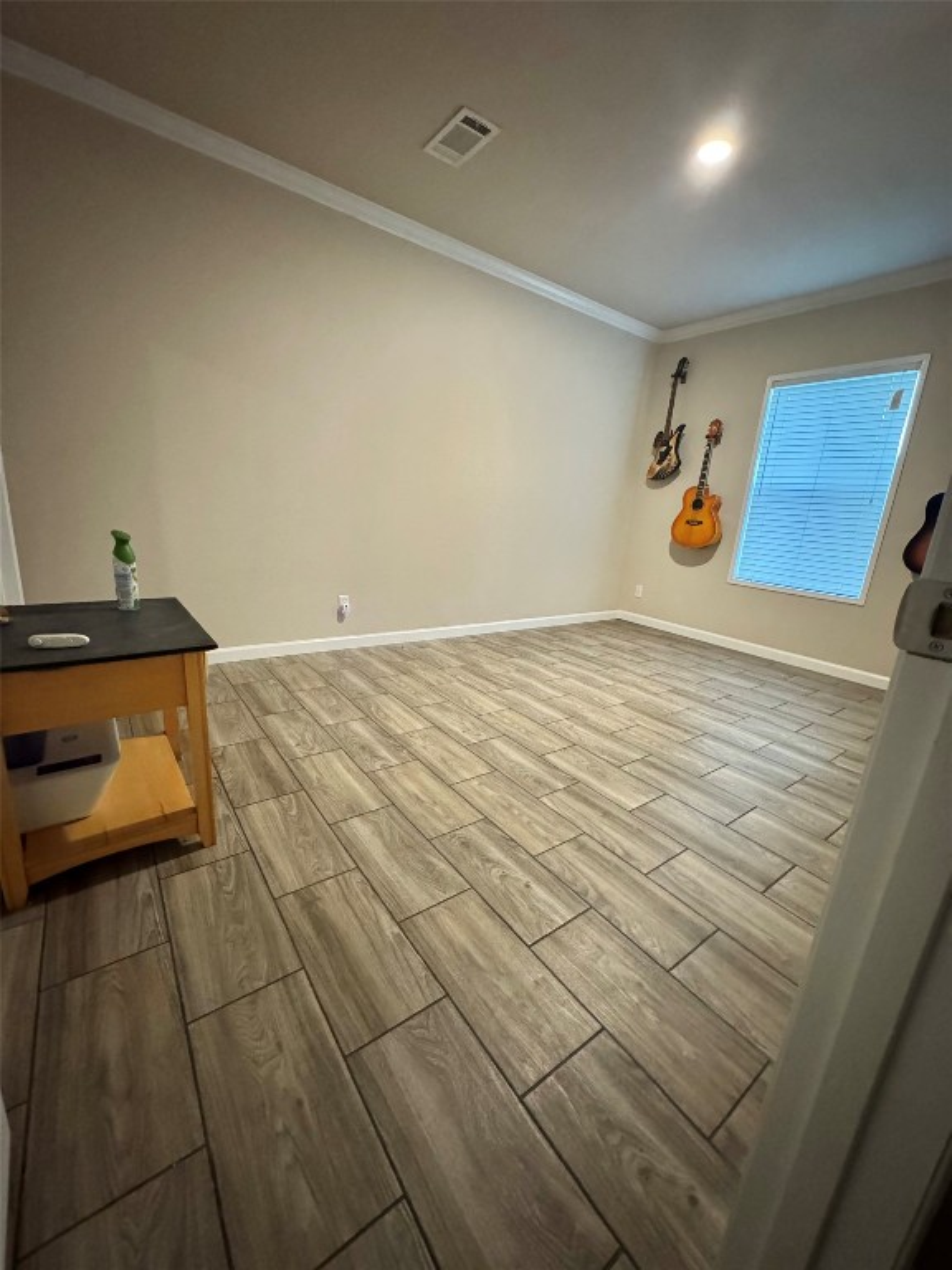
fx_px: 513
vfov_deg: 102.1
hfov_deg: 85.7
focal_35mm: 14
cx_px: 476
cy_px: 635
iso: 1250
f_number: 2.2
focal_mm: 2.22
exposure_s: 1/60
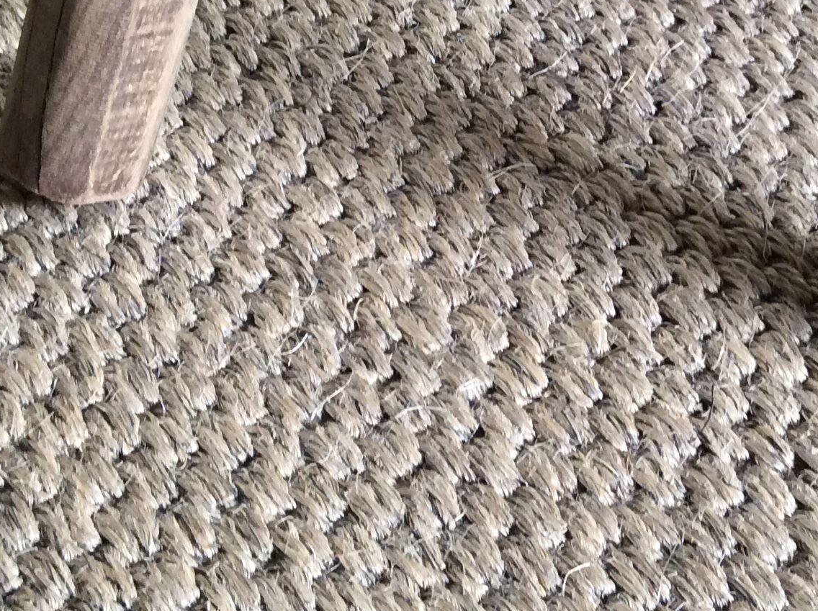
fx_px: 1723
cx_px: 537
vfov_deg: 19.9
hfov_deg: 26.6
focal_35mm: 73
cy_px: 129
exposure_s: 1/25
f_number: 2.4
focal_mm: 3.3
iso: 80
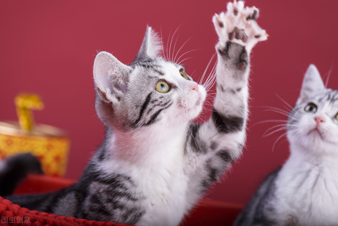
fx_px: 986
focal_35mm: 105
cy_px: 113
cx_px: 169
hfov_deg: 19.4
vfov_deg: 13.1
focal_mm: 105
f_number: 6.3
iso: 125
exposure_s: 1/200
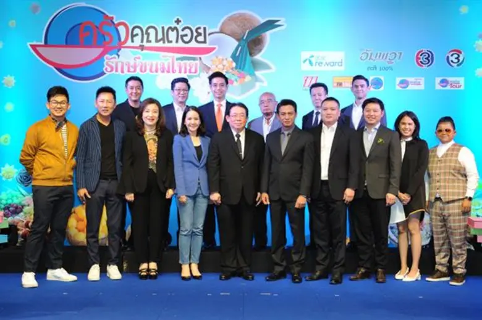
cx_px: 241
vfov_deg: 24.6
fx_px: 736
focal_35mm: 55
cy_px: 160
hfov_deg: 36.3
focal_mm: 55
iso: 1600
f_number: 5.6
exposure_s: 1/125
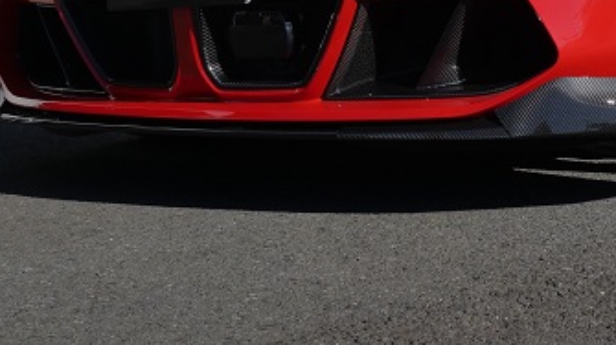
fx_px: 1339
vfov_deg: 14.4
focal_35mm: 82
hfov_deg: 25.0
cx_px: 574
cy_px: -23
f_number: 7.1
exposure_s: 1/400
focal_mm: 16
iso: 200
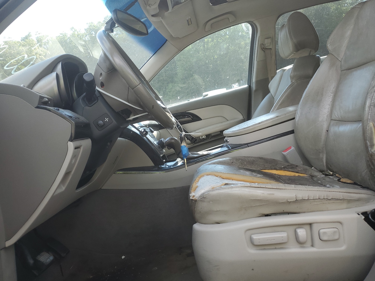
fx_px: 282
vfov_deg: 53.1
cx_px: 188
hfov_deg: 67.3
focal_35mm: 26
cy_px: 140
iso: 50
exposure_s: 1/435
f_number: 1.5
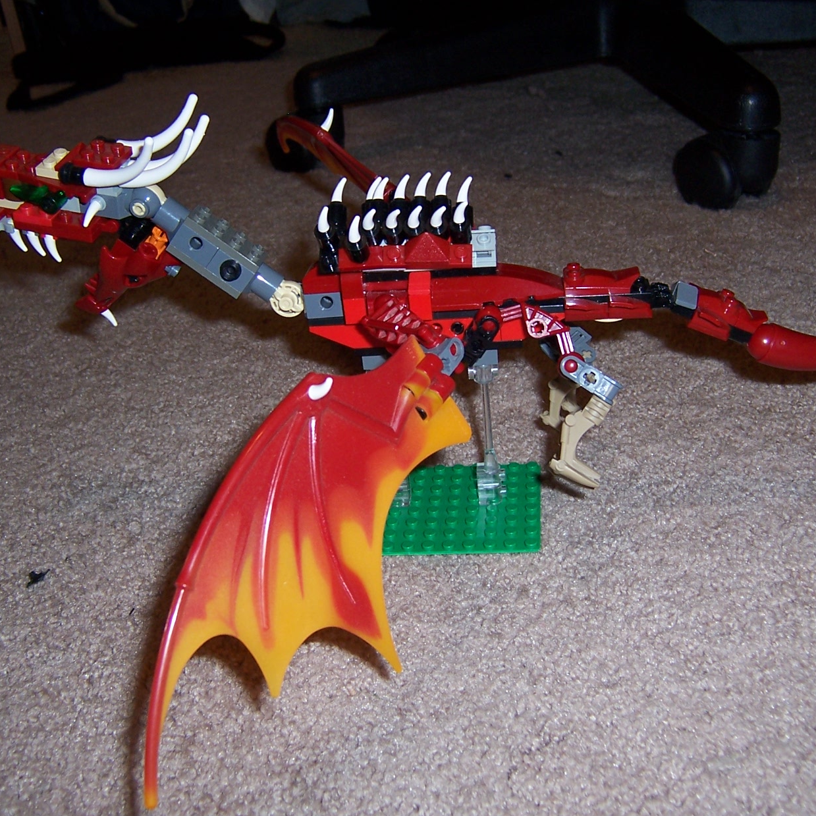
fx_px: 1040
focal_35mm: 39
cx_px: 416
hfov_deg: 42.8
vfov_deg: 42.8
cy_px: 408
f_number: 2.8
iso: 80
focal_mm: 5.5
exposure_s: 1/60
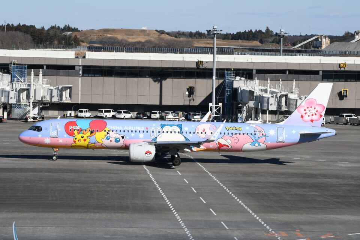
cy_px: 120
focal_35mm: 174
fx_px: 1740
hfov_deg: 11.8
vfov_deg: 7.9
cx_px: 180
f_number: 5.3
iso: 200
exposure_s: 1/1600
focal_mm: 116
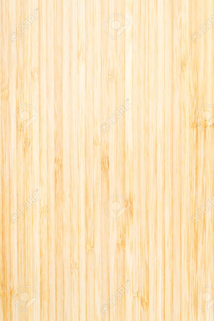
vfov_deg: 46.4
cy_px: 160
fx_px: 375
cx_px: 107
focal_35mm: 42
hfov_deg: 31.9
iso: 200
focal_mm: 28
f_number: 9
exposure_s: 1/20
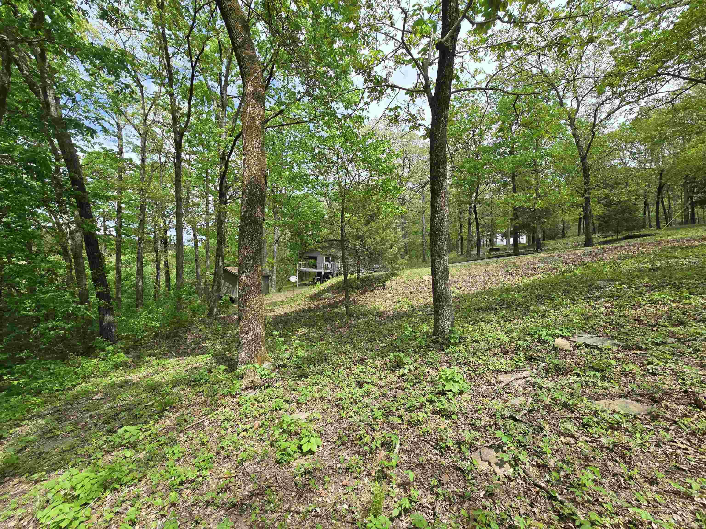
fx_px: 265
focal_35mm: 13
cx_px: 353
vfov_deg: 89.9
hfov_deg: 106.2
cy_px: 264
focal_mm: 2.2
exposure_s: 1/1399
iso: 50
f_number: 2.2
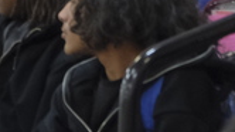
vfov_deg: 2.5
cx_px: 303
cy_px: -275
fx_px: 2938
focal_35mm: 472
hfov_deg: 4.6
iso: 2000
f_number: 4
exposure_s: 1/75
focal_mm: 48.5
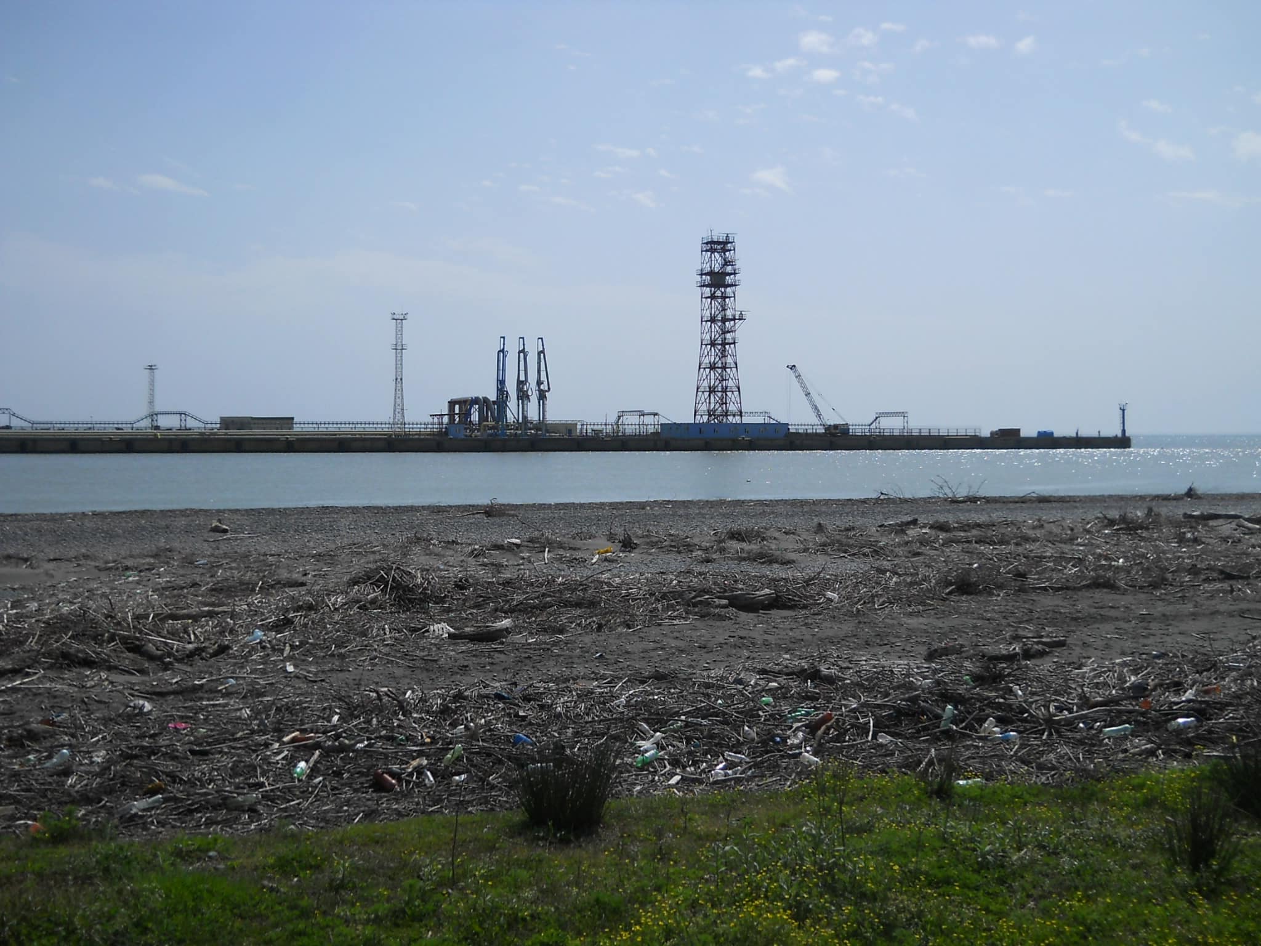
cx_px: 630
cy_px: 473
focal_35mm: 41
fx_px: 1494
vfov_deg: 35.1
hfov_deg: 45.8
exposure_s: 1/800
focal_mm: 6.72
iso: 80
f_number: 5.5
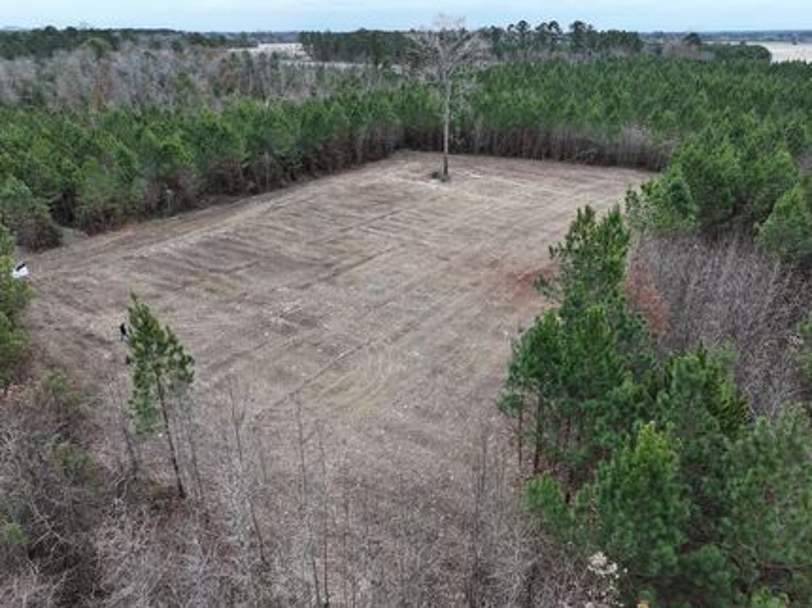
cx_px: 406
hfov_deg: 71.6
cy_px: 304
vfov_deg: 56.8
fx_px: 563
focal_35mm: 24
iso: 190
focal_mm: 12.29
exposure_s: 1/320
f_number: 2.8
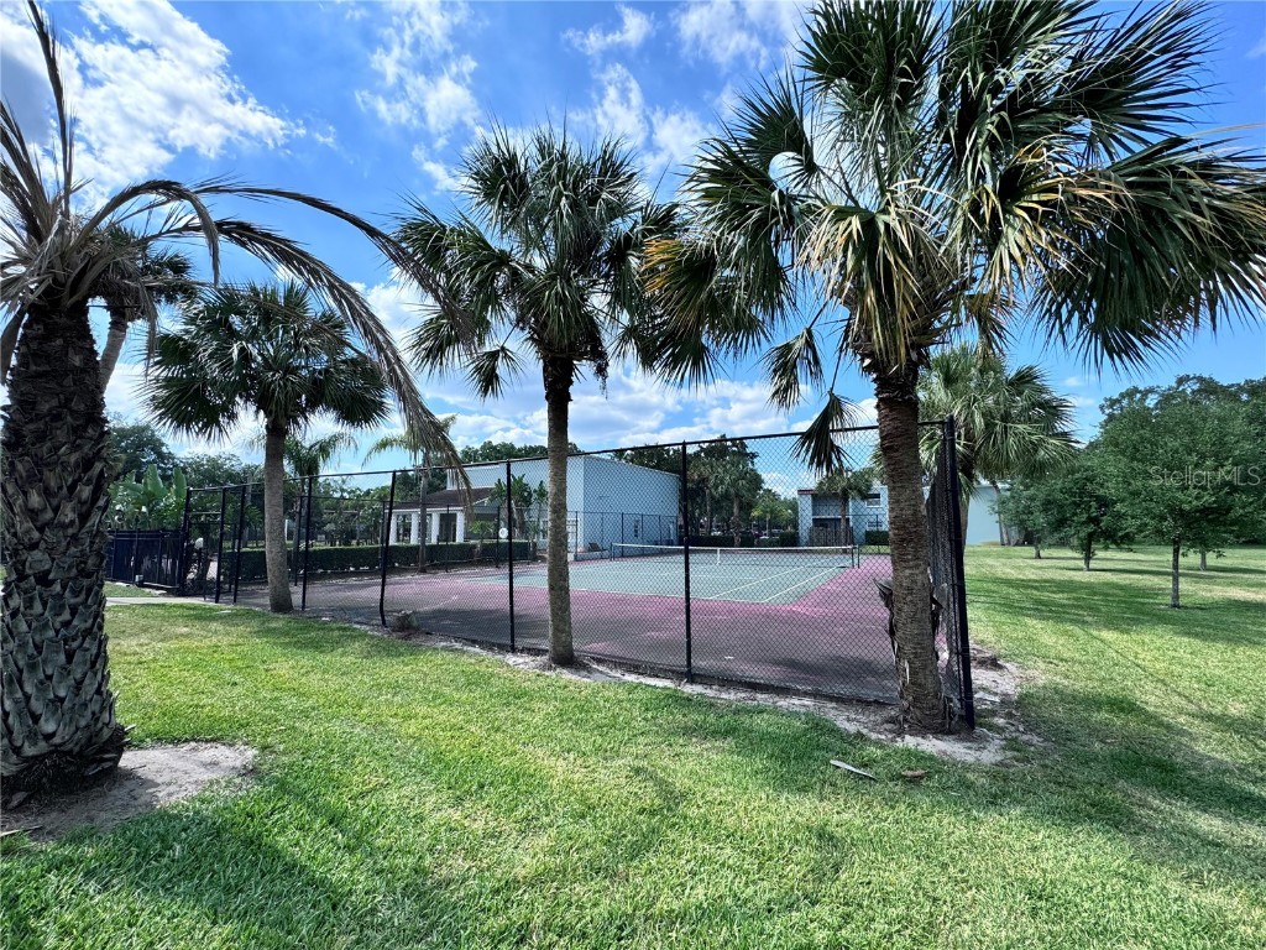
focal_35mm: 14
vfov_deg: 85.7
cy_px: 475
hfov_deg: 102.1
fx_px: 512
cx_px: 633
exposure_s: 1/1536
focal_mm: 2.22
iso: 50
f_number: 2.2
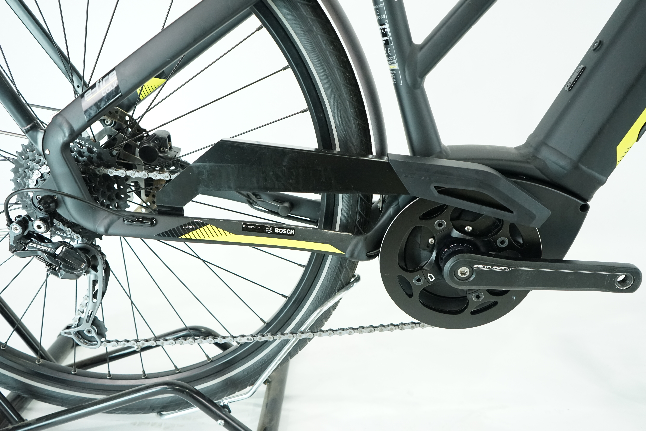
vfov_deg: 45.0
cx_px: 323
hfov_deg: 63.7
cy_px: 216
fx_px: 520
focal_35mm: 29
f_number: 5
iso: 3200
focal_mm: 29
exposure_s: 1/200
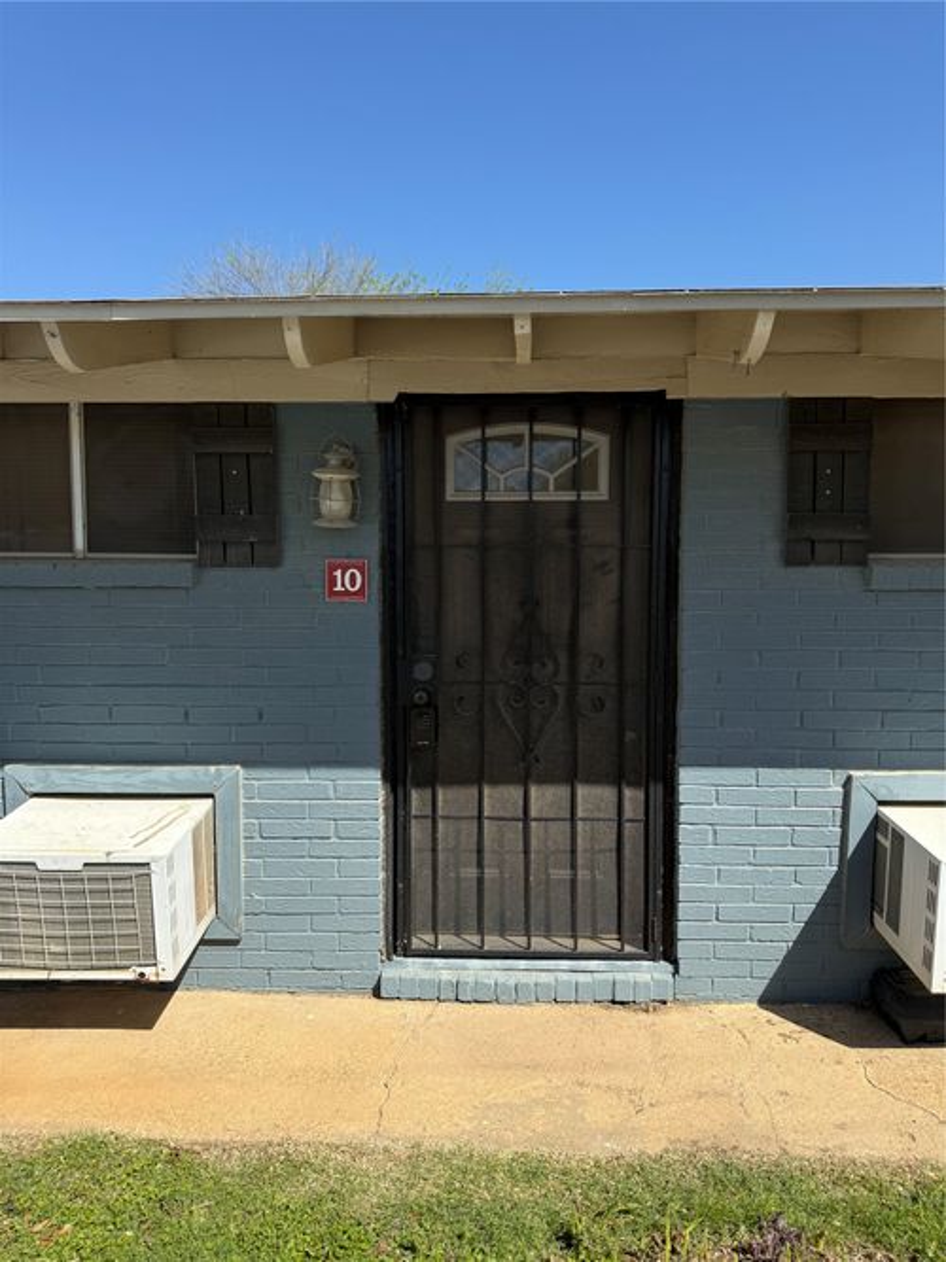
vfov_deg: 71.6
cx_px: 473
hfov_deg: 56.8
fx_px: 875
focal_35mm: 24
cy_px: 631
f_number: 1.78
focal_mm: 6.76
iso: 80
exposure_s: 1/3953
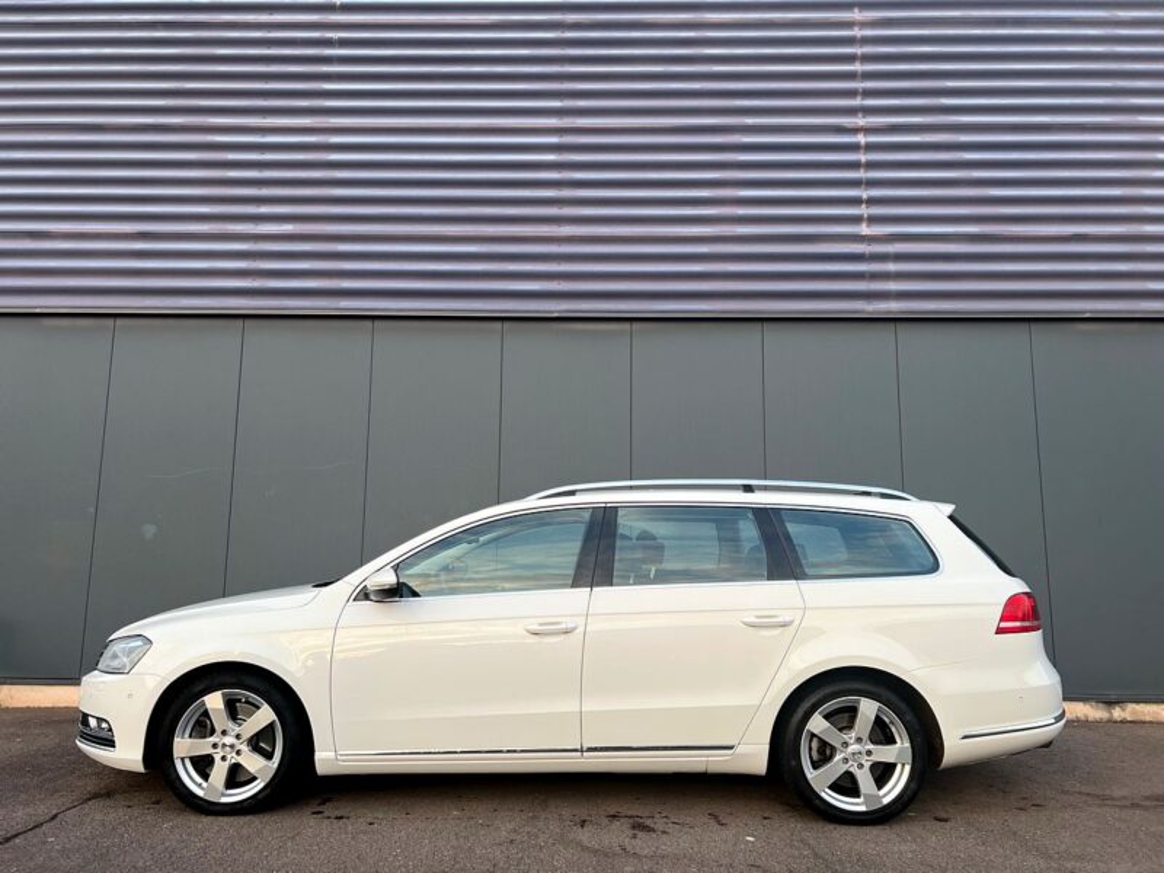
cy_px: 436
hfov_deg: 67.3
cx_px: 582
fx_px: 874
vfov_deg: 53.1
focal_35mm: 26
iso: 32
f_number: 1.5
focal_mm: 5.7
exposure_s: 1/133
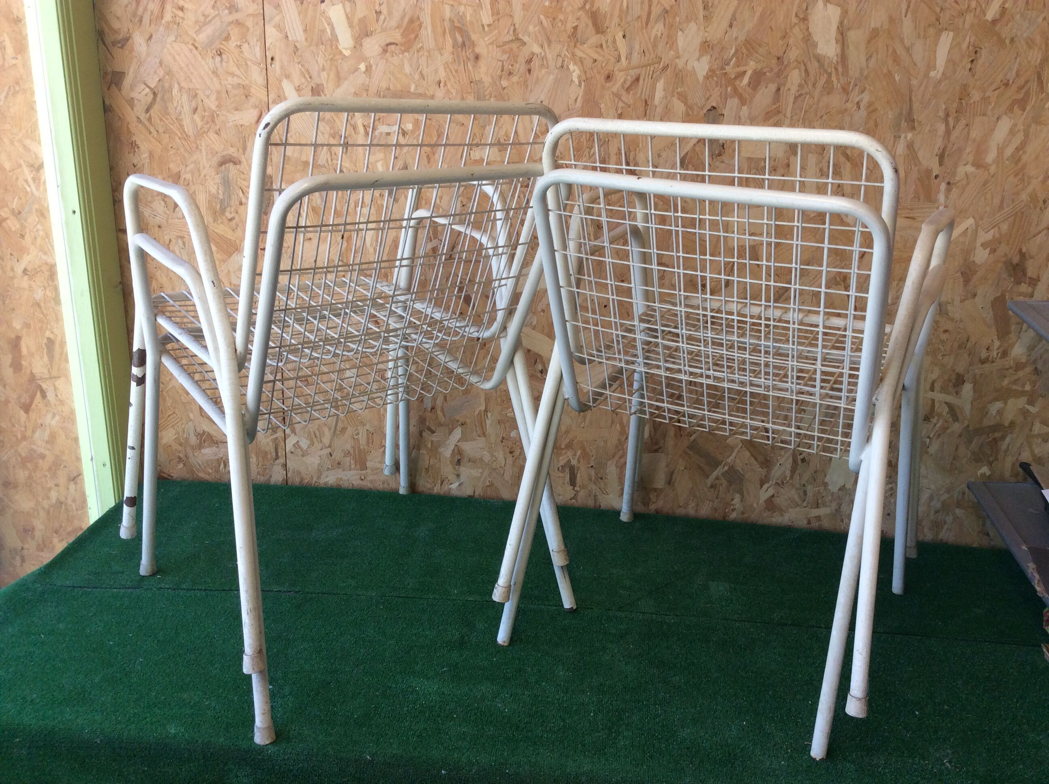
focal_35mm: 32
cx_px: 524
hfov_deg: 56.9
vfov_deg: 44.1
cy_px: 392
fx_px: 968
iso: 40
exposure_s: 1/100
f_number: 2.4
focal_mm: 3.3
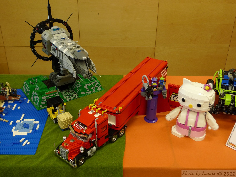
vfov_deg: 35.1
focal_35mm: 41
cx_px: 118
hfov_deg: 45.8
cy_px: 88
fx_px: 280
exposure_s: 1/20
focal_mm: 8.8
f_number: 2.8
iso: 200
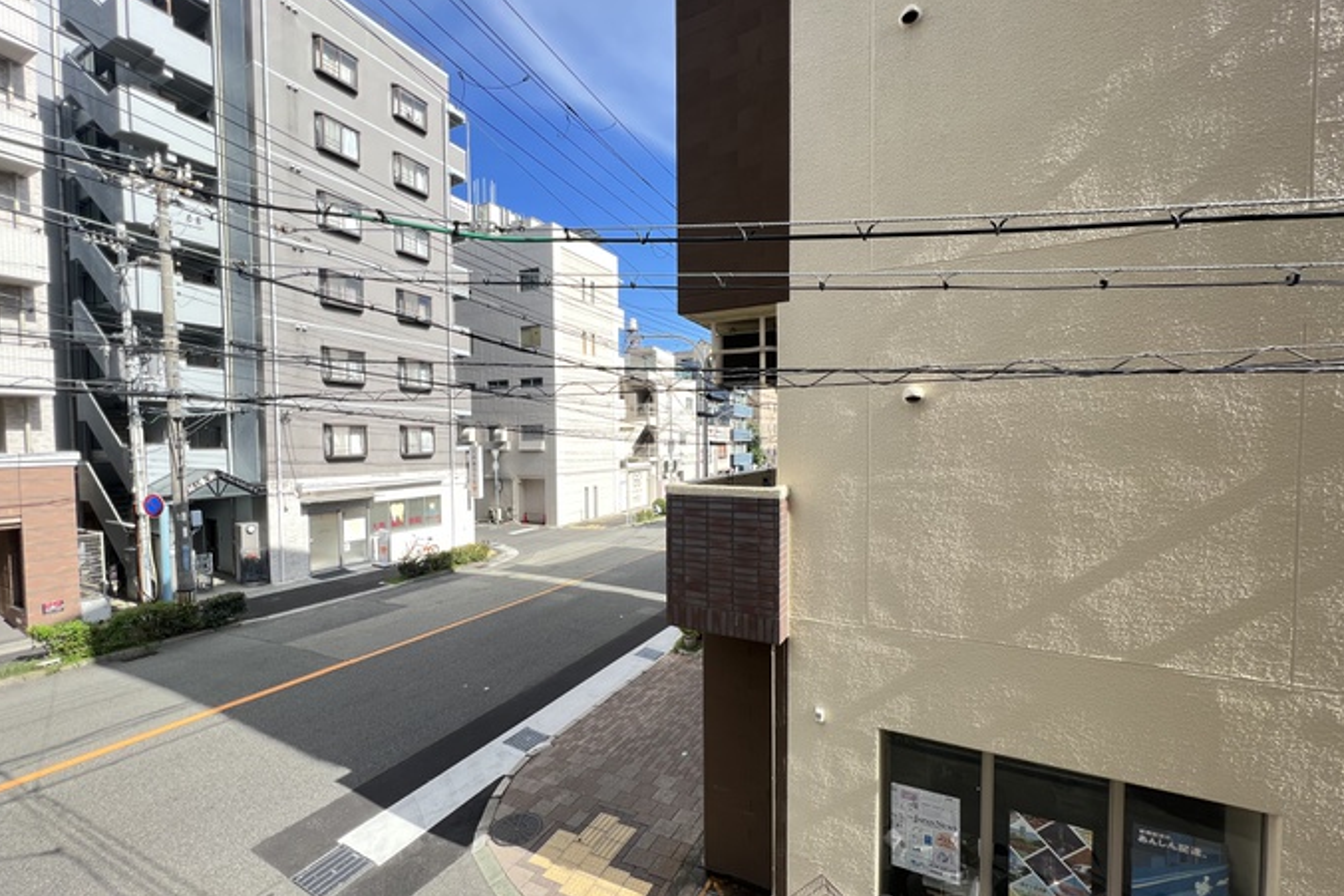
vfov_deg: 81.2
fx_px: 523
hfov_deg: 104.2
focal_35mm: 14
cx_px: 654
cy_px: 464
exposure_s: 1/499
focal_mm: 1.57
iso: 32
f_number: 1.8
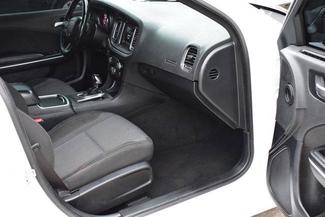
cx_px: 162
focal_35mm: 44
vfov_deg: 30.8
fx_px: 392
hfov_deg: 45.0
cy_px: 108
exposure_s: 1/15
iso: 1400
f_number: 6.3
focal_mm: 29
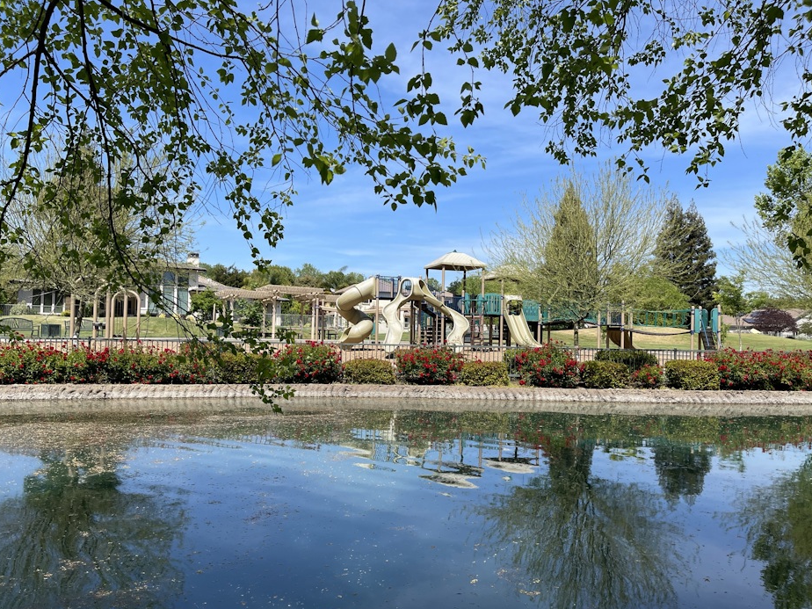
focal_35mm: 27
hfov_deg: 65.3
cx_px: 403
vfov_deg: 51.3
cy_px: 314
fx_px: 633
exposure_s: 1/2924
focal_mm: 5.1
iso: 32
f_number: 1.6
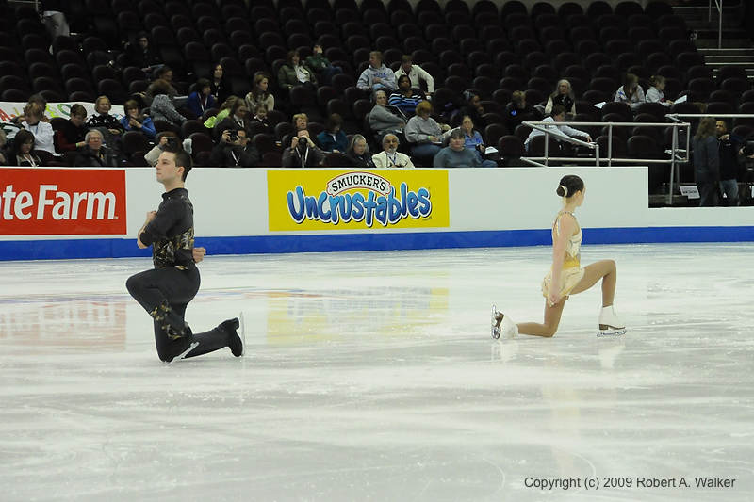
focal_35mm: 112
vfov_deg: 12.2
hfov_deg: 18.2
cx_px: 377
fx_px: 2356
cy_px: 251
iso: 3200
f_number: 5.6
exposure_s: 1/1000
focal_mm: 75
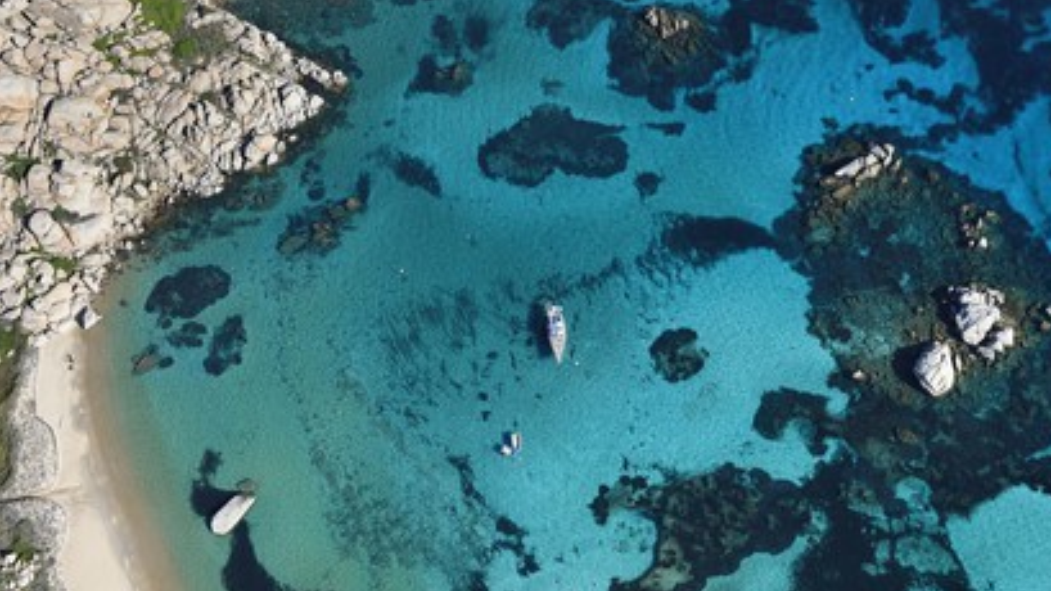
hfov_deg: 47.4
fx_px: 1198
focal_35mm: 43
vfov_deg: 27.7
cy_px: 339
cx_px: 537
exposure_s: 1/1000
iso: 320
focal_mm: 40
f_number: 6.3
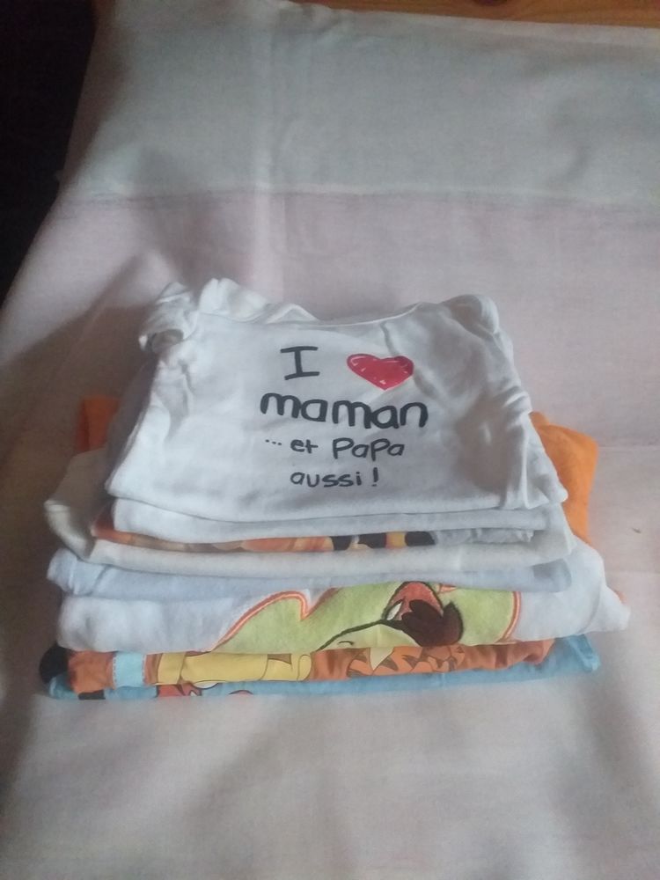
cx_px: 330
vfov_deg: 65.3
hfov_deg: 51.4
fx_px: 686
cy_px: 440
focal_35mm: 27
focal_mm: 3.6
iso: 500
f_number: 1.9
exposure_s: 1/20
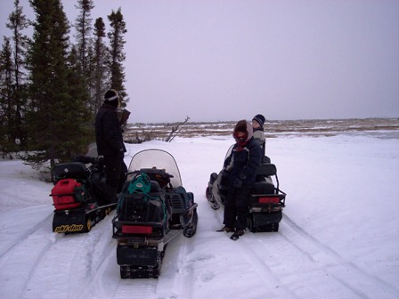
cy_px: 150
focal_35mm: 38
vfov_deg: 37.7
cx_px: 200
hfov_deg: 49.0
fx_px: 438
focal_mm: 8
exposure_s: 1/350
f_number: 2.8
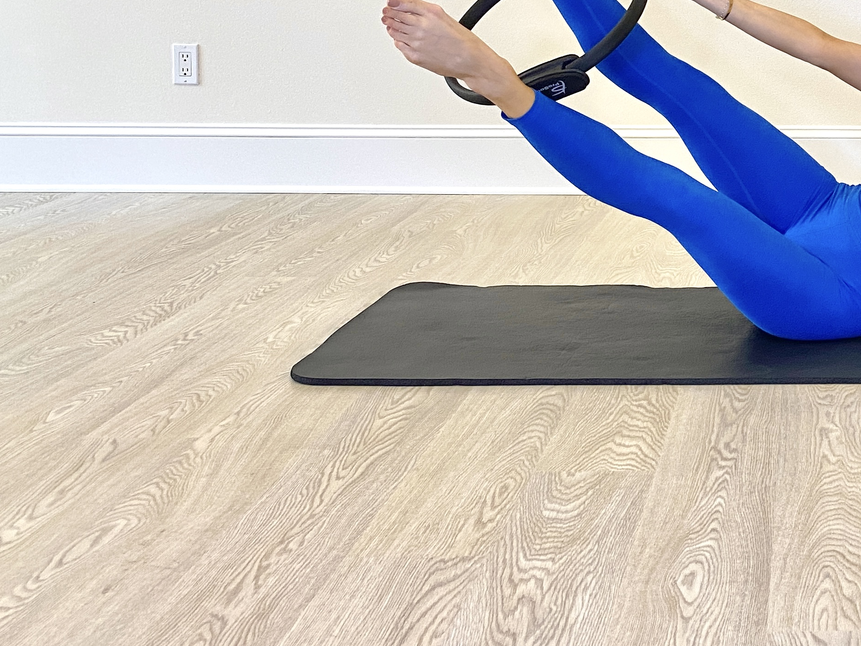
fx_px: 1393
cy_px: 54
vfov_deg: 25.2
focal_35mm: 56
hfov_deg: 31.7
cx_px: 866
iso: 100
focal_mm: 4.25
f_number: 1.8
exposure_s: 1/60
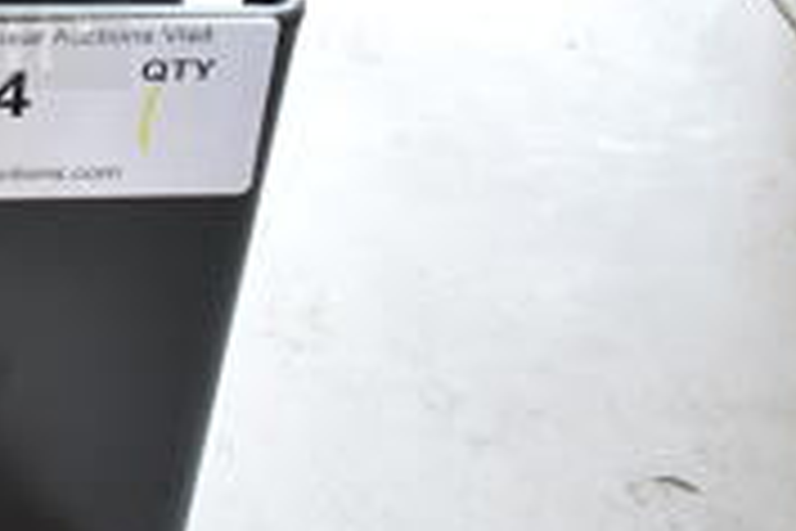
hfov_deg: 19.4
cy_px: -148
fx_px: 2056
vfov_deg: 14.1
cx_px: -369
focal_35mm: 93
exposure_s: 1/30
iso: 900
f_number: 3.5
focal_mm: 18
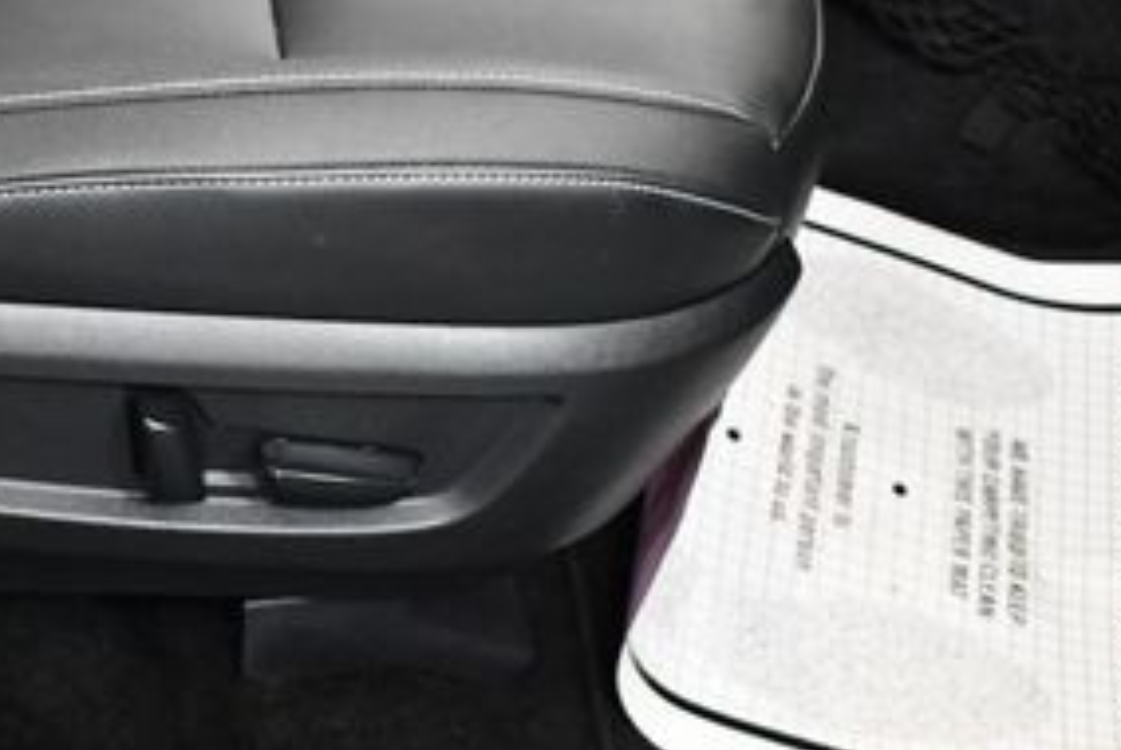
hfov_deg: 24.9
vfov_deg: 16.7
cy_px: 620
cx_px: 355
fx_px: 2525
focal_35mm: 81
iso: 3200
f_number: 3.5
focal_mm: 18
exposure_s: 1/80
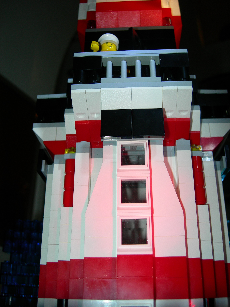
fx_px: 337
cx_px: 115
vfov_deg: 49.0
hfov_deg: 37.7
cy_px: 154
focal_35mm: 38
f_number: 2.8
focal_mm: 7.8
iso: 50
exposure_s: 1/60.1
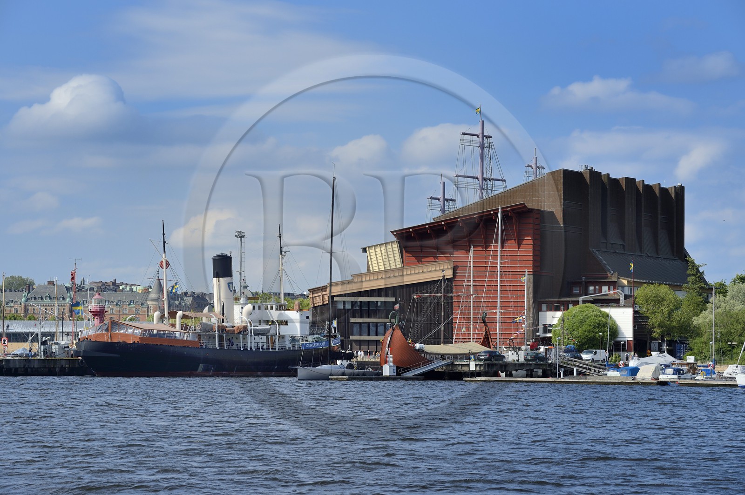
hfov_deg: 20.4
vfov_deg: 13.7
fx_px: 2068
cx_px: 372
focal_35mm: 100
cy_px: 248
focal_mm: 100
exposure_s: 1/800
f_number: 8
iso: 200
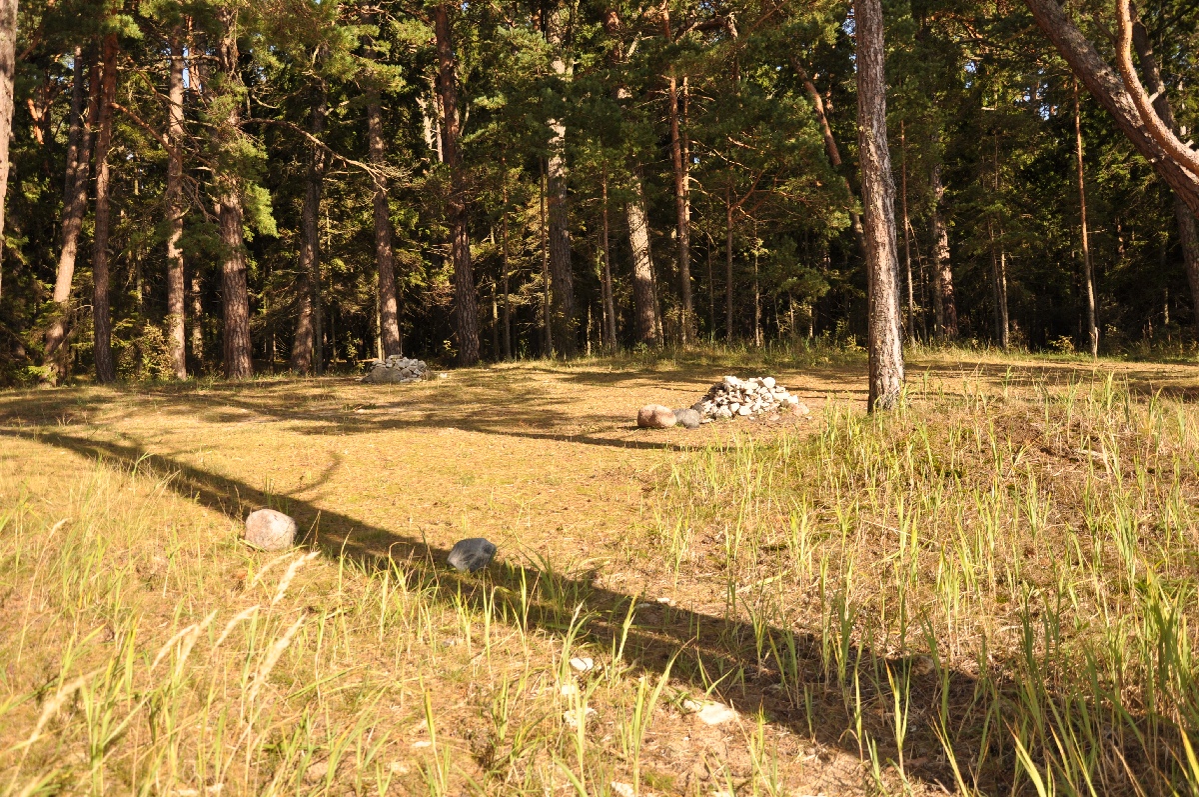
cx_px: 600
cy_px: 398
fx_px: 1098
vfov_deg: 39.9
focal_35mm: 33
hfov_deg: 57.3
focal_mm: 22
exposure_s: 1/800
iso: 250
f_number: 5.6
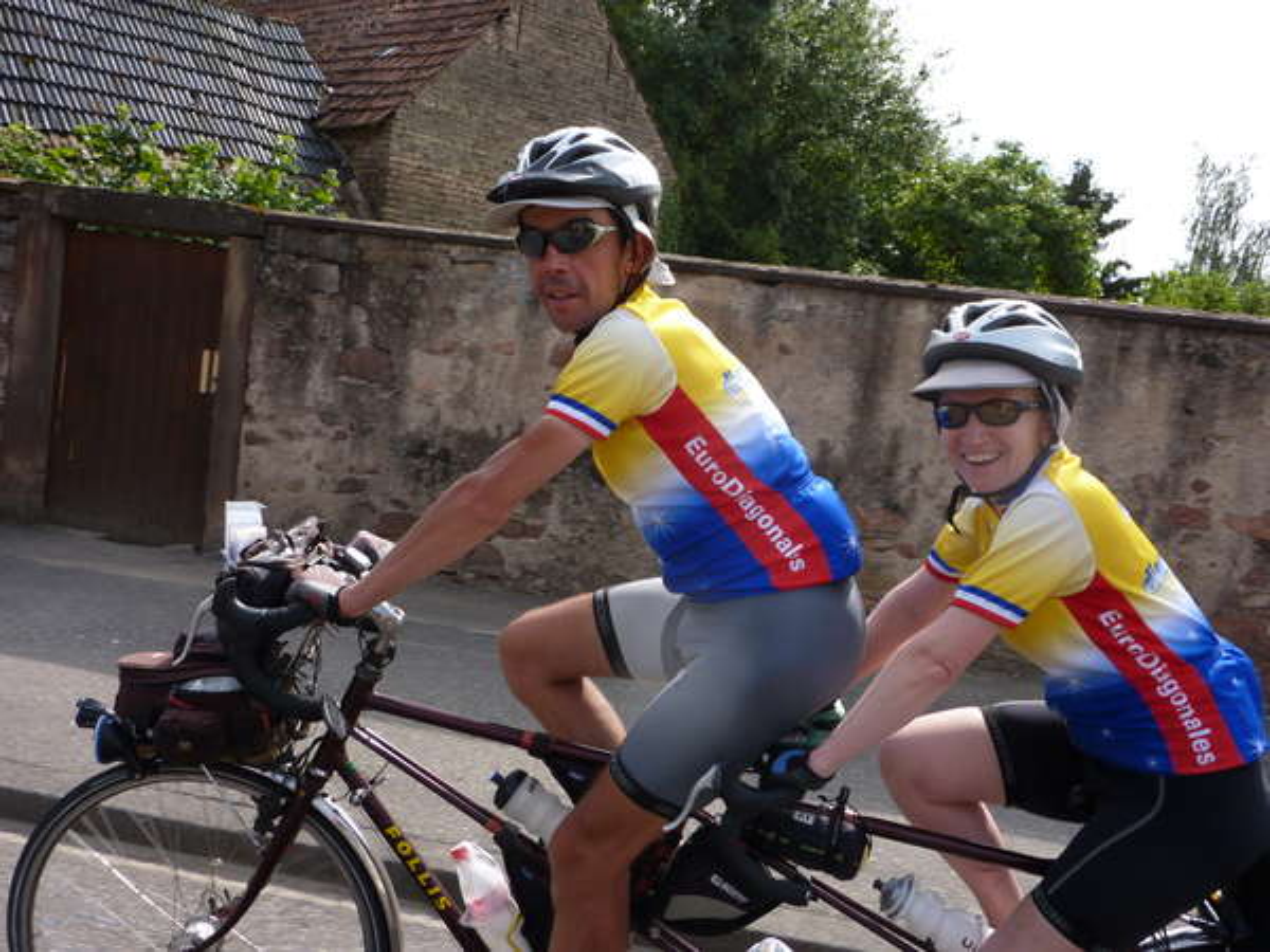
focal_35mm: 32
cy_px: 476
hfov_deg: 56.8
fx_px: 1174
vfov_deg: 44.2
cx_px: 635
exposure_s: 1/320
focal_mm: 5.3
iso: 80
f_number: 4
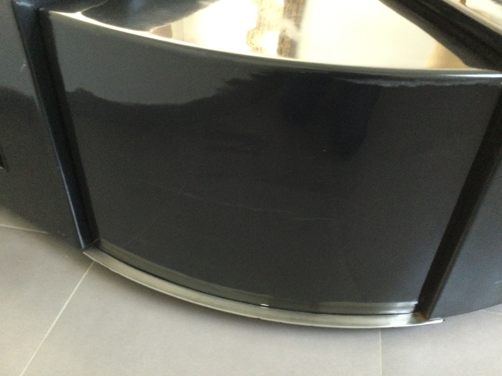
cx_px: 251
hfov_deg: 58.4
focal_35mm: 31
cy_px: 188
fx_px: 450
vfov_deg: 45.4
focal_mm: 3.3
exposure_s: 1/17
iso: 250
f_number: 2.4
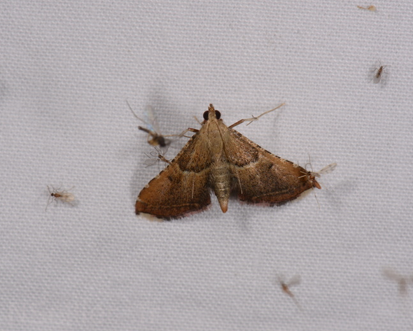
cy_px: 166
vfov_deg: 10.6
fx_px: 1780
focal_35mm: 146
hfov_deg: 13.2
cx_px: 212
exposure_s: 1/60
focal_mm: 85
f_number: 25
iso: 100
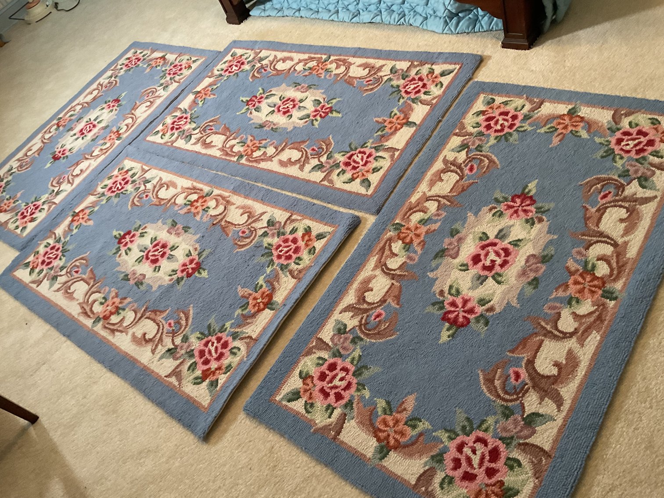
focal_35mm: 29
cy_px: 249
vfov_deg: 48.2
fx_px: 556
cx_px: 332
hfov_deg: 61.7
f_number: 1.8
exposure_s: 1/50
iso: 200
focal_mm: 3
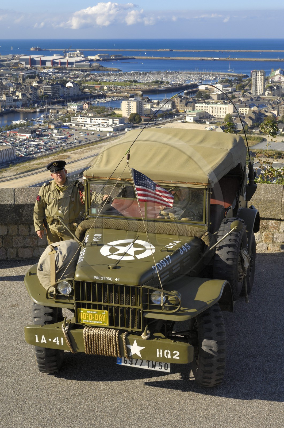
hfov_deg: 22.6
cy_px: 214
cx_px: 142
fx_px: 712
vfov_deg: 33.4
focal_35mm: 60
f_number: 8
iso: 100
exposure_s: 1/160
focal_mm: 40
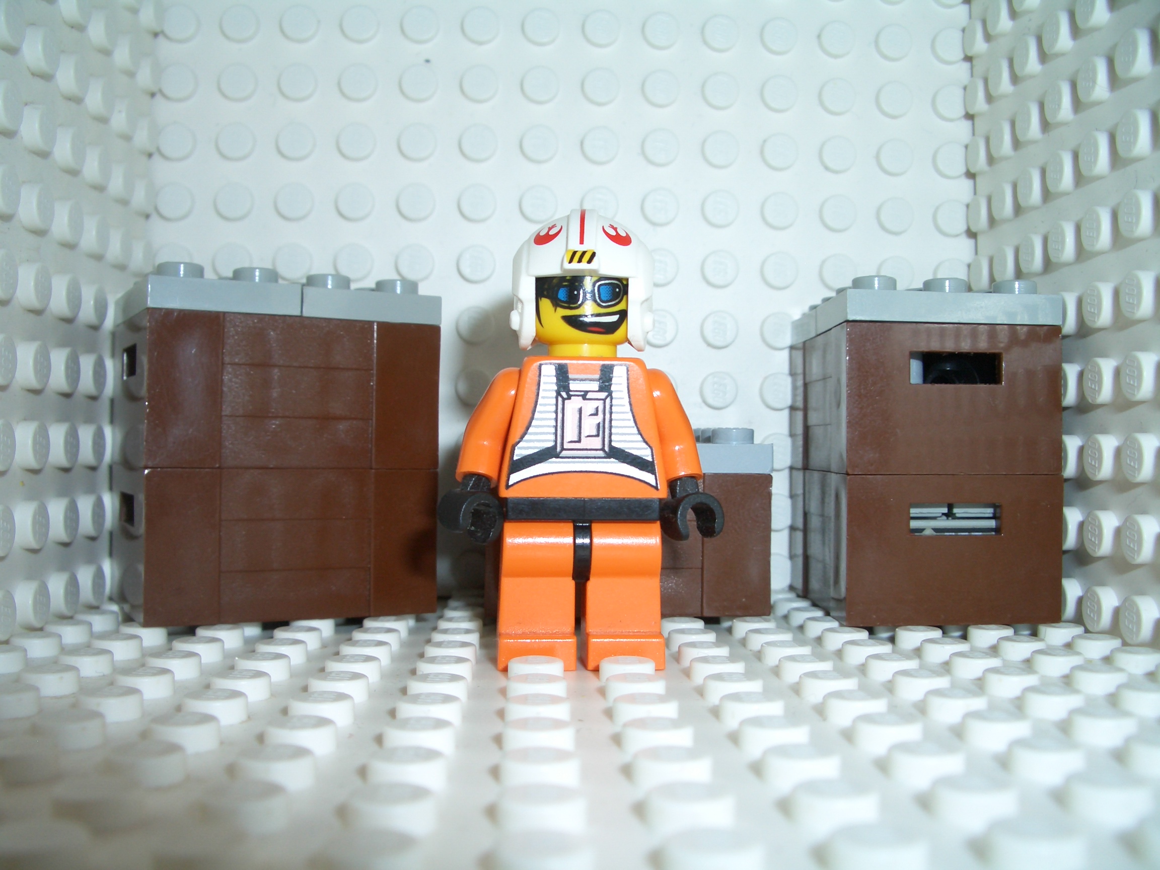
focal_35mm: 35
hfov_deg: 52.6
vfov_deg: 40.7
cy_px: 435
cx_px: 580
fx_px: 1173
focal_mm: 5.8
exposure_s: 1/60
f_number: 4.3
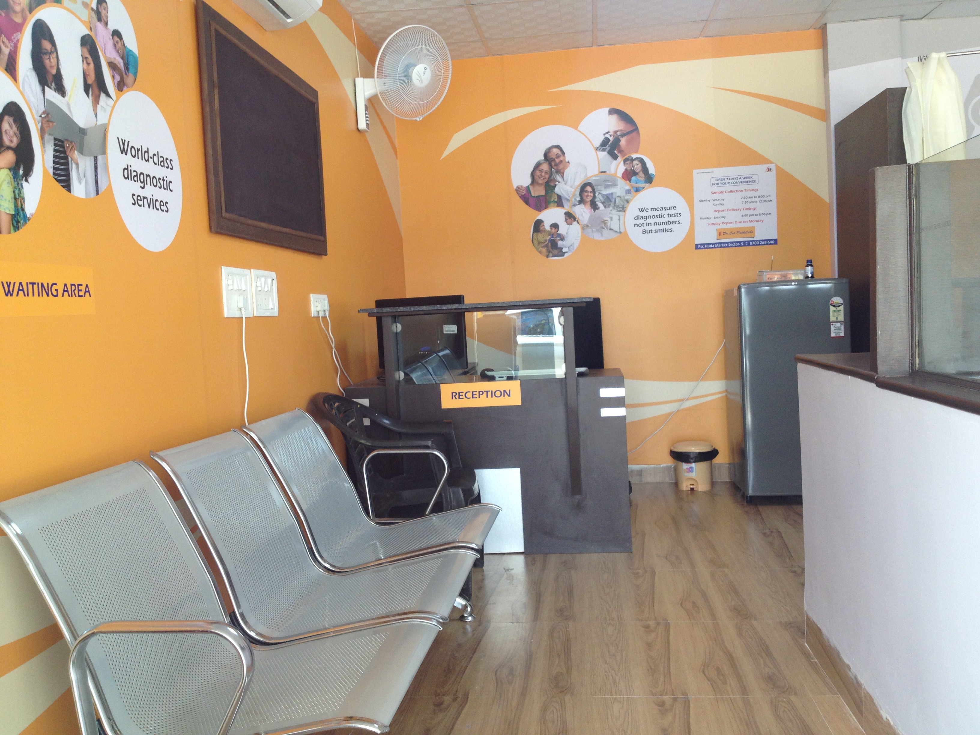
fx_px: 991
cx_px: 490
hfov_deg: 52.6
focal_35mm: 35
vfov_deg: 40.7
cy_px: 368
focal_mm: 4.28
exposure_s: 1/60
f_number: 2.4
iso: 64
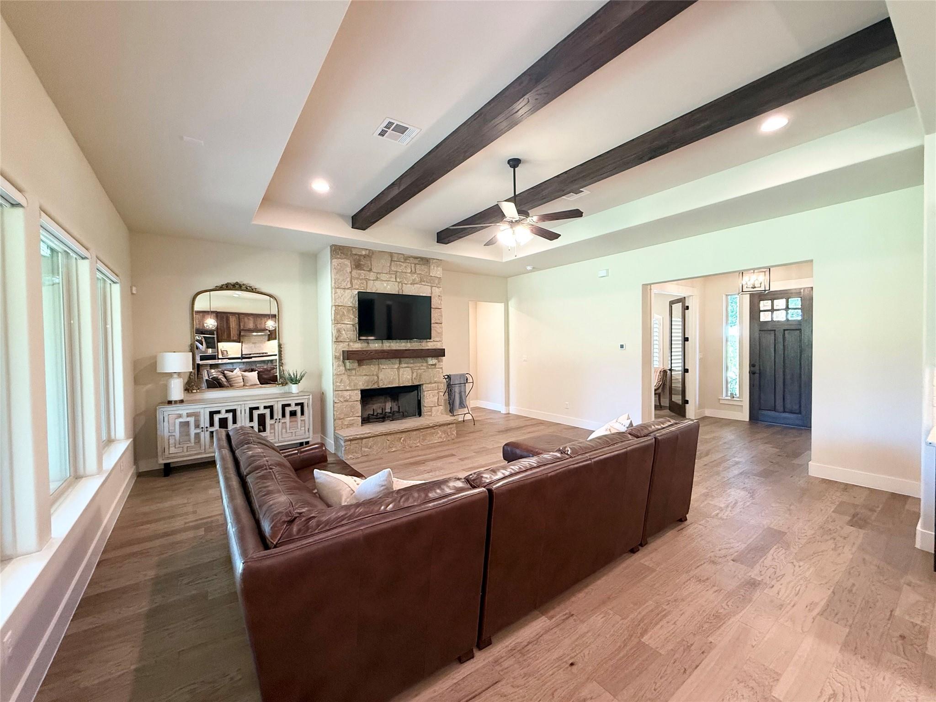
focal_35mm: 14
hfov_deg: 102.1
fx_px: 379
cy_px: 351
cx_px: 468
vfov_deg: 85.7
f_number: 2.2
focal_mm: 2.22
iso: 250
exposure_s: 1/60
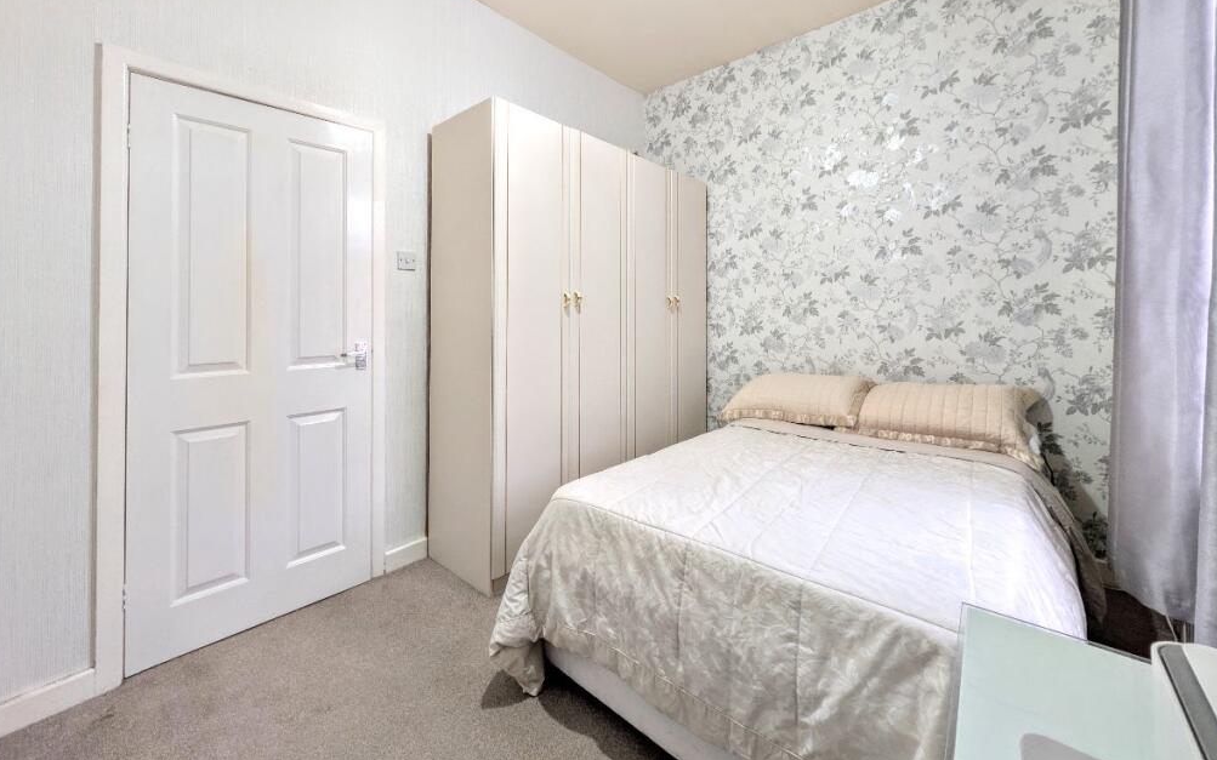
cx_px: 607
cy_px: 300
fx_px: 431
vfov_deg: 81.7
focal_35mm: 13
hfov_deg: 109.4
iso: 63
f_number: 1.7
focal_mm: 2.02
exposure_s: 1/15
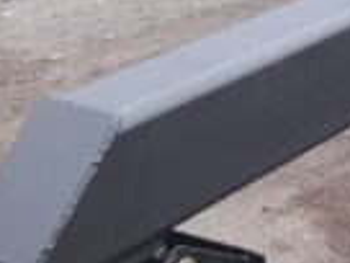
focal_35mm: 118
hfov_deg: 14.8
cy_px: -23
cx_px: 612
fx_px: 1193
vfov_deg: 12.4
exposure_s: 1/100
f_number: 2
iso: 25
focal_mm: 4.6
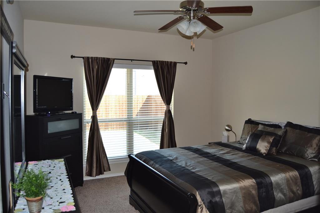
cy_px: 106
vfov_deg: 47.9
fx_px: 240
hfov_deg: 67.4
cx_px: 160
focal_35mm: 27
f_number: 4
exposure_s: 1/125
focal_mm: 18
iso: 400
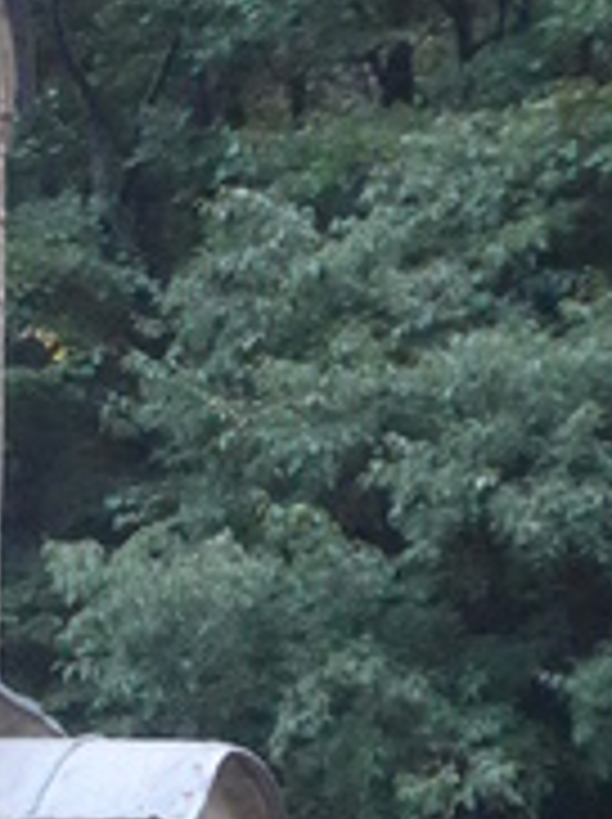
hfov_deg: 4.1
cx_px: -441
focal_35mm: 363
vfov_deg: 5.5
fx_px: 8577
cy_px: 765
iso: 1600
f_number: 4.8
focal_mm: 20.4
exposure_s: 1/60
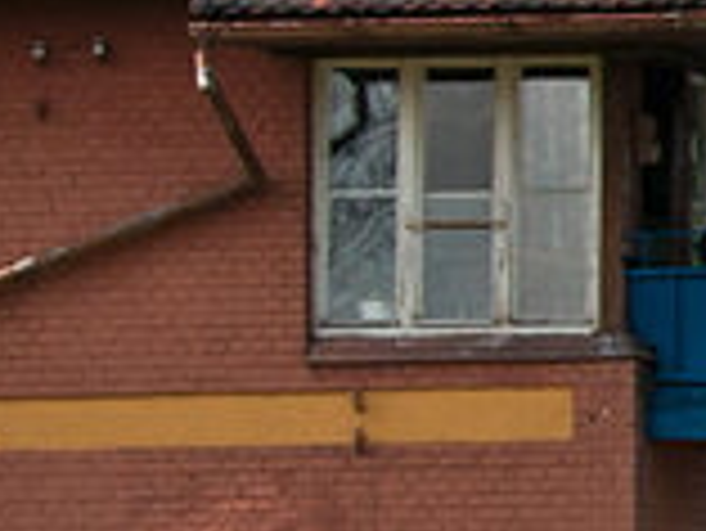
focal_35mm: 320
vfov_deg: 4.7
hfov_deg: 5.9
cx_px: 1844
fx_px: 6531
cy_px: 344
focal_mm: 34
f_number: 7.1
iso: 200
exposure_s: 1/200
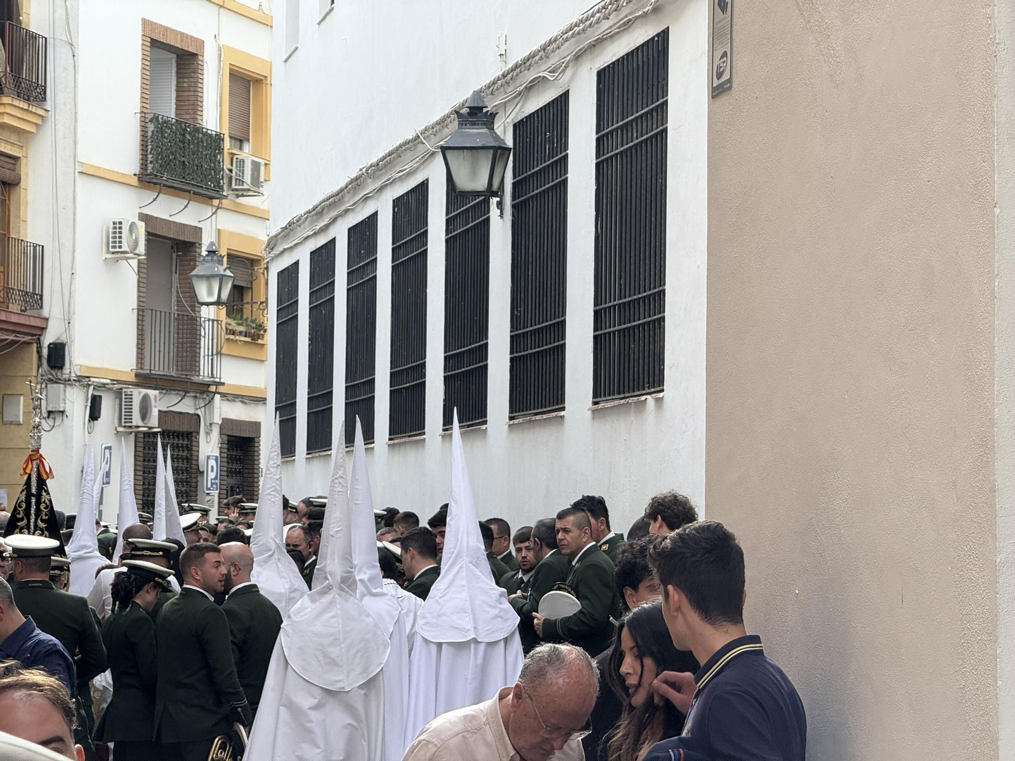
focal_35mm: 120
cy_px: 380
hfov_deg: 16.4
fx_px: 3519
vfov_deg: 12.3
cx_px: 508
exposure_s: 1/259
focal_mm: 15.66
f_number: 2.8
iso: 64
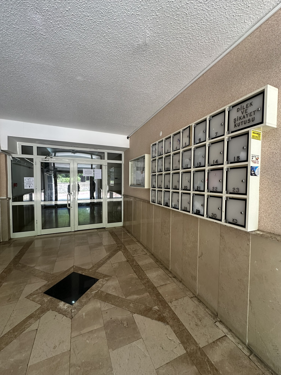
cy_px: 188
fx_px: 152
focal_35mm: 14
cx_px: 140
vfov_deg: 102.1
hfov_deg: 85.7
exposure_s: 1/99
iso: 200
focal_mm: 2.22
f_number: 2.2
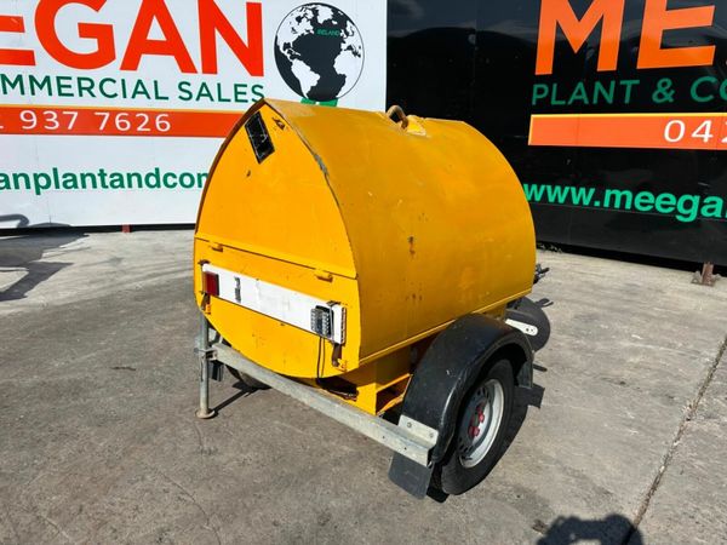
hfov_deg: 71.6
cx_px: 364
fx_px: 504
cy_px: 272
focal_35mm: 24
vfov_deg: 56.8
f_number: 1.78
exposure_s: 1/5263
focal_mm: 6.86
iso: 80
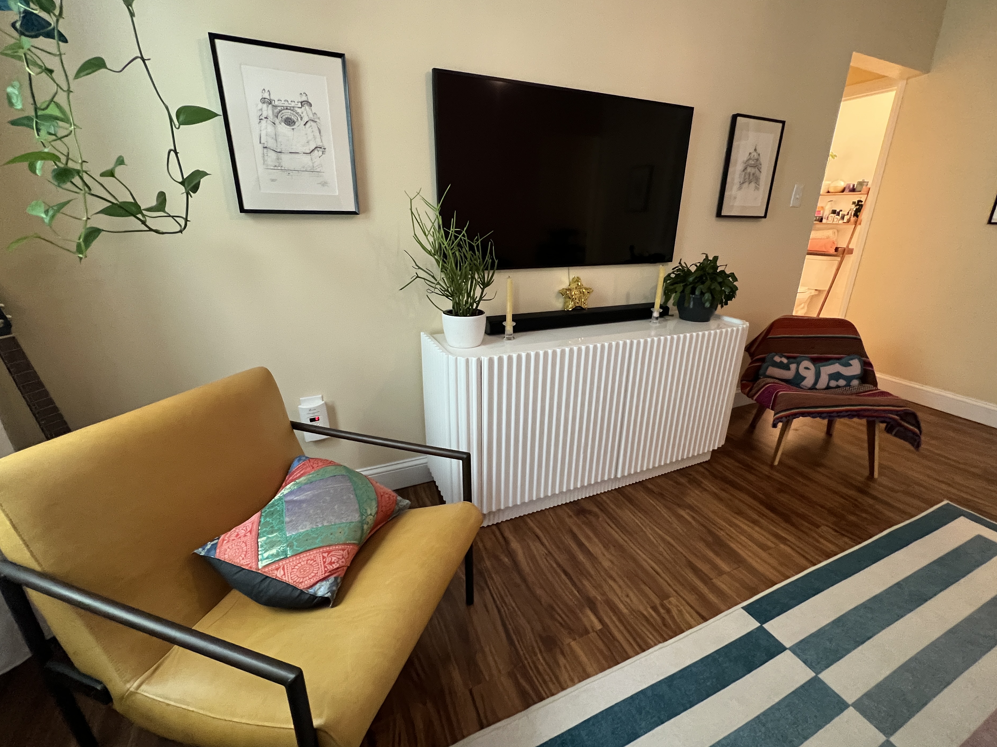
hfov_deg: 102.0
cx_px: 514
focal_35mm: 14
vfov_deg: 85.7
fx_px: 403
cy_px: 365
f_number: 1.8
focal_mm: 1.57
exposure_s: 1/60
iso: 500
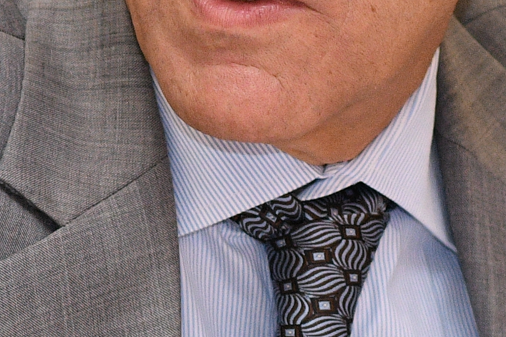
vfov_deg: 2.0
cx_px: 129
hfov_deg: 3.1
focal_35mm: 672
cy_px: 383
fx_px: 9445
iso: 1250
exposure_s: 1/160
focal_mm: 85
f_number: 3.5
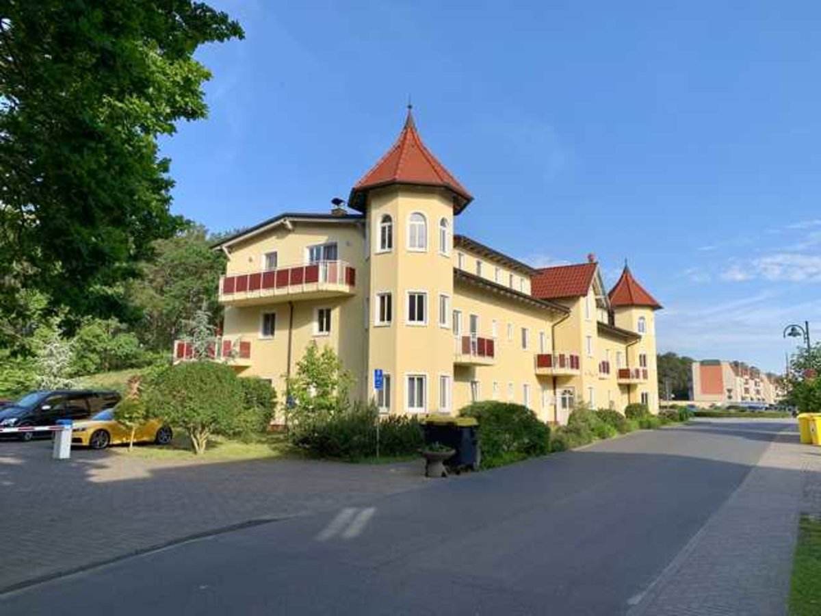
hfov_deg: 67.3
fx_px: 617
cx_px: 410
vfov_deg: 53.1
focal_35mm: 26
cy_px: 308
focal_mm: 4.25
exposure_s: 1/1513
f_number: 1.8
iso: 25
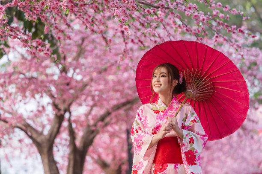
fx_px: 1390
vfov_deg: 7.2
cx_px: 131
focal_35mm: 191
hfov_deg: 10.8
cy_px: 87
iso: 500
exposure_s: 1/160
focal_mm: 191
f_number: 4
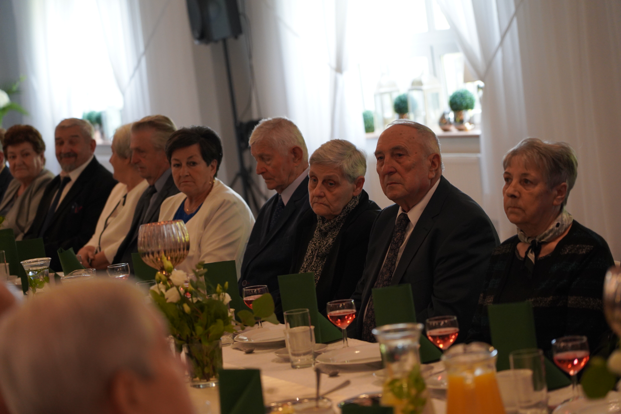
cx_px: 310
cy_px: 207
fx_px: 1811
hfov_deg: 19.5
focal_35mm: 105
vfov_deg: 13.0
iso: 2500
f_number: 4
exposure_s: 1/160
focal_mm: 105
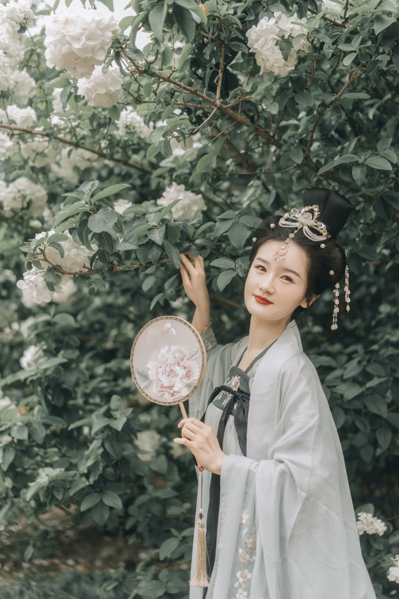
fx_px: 914
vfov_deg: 36.2
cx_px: 200
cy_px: 300
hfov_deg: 24.6
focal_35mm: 55
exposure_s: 1/250
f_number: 2
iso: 50
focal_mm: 55
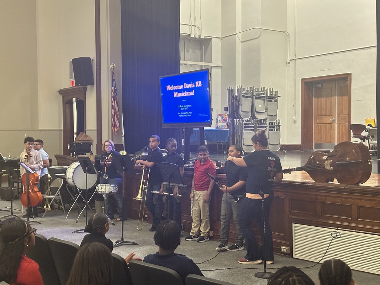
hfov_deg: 39.7
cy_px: 142
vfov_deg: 30.3
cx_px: 190
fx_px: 527
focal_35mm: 48
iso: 640
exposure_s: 1/24
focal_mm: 6.86
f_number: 1.78
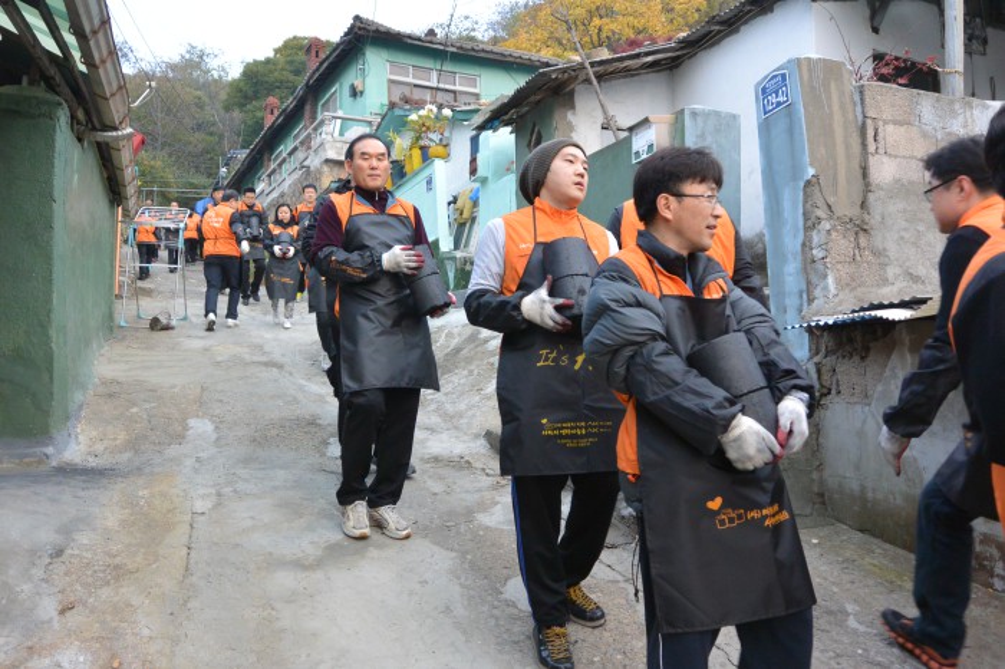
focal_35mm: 29
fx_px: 809
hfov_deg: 63.7
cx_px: 502
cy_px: 334
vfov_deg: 44.9
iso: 400
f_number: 3.5
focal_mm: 11
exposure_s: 1/80
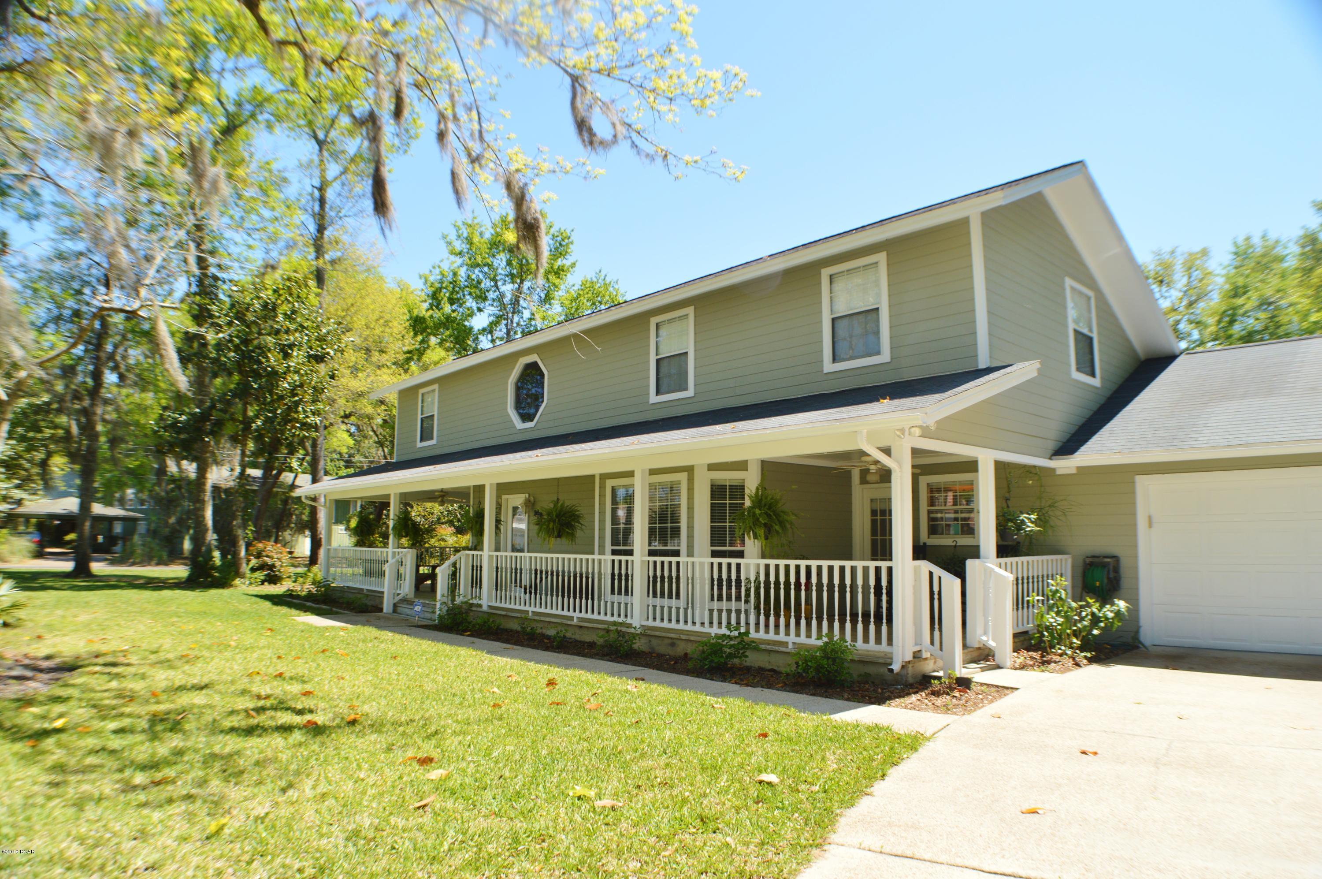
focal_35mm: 30
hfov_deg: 62.0
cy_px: 440
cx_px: 661
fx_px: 1101
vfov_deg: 43.5
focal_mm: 20
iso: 100
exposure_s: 1/200
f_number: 7.1
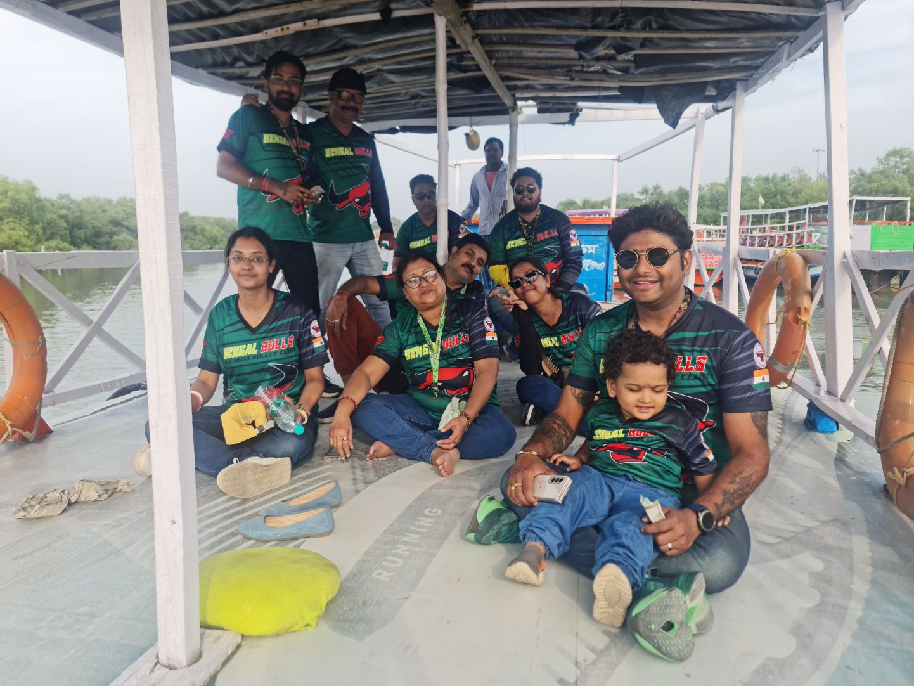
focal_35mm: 26
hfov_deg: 67.3
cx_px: 440
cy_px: 341
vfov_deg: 53.1
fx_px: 687
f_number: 1.8
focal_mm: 7
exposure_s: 1/292
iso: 50
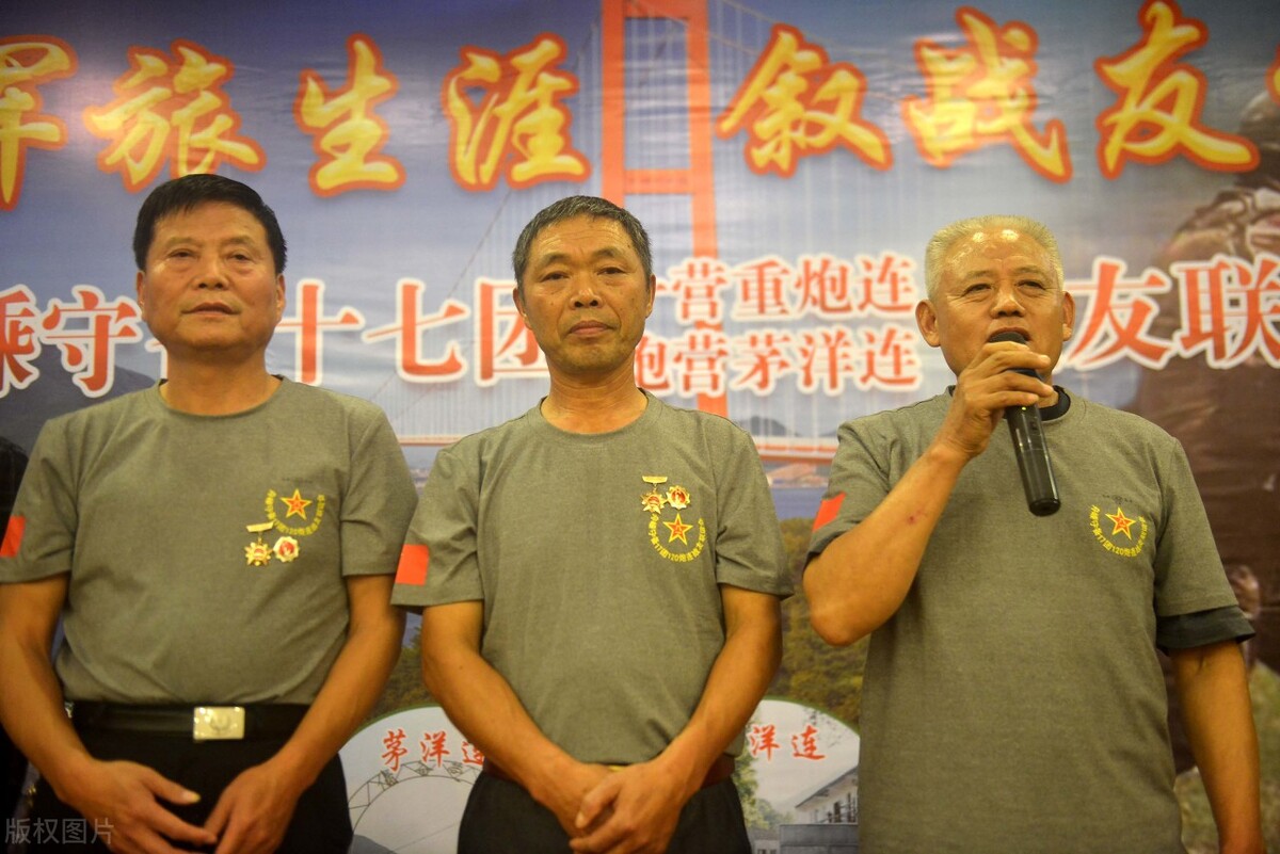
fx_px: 1494
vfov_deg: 31.9
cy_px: 427
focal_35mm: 42
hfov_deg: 46.4
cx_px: 640
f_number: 2.8
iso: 2000
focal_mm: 42
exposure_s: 1/100
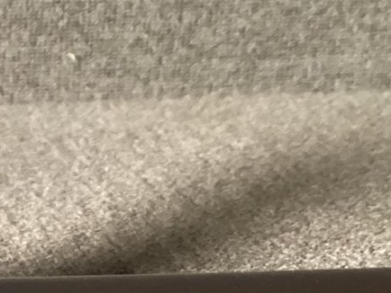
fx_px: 1221
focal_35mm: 108
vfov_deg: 13.0
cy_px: 437
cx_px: -118
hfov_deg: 17.1
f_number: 2.4
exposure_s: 1/30
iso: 500
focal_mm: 3.3
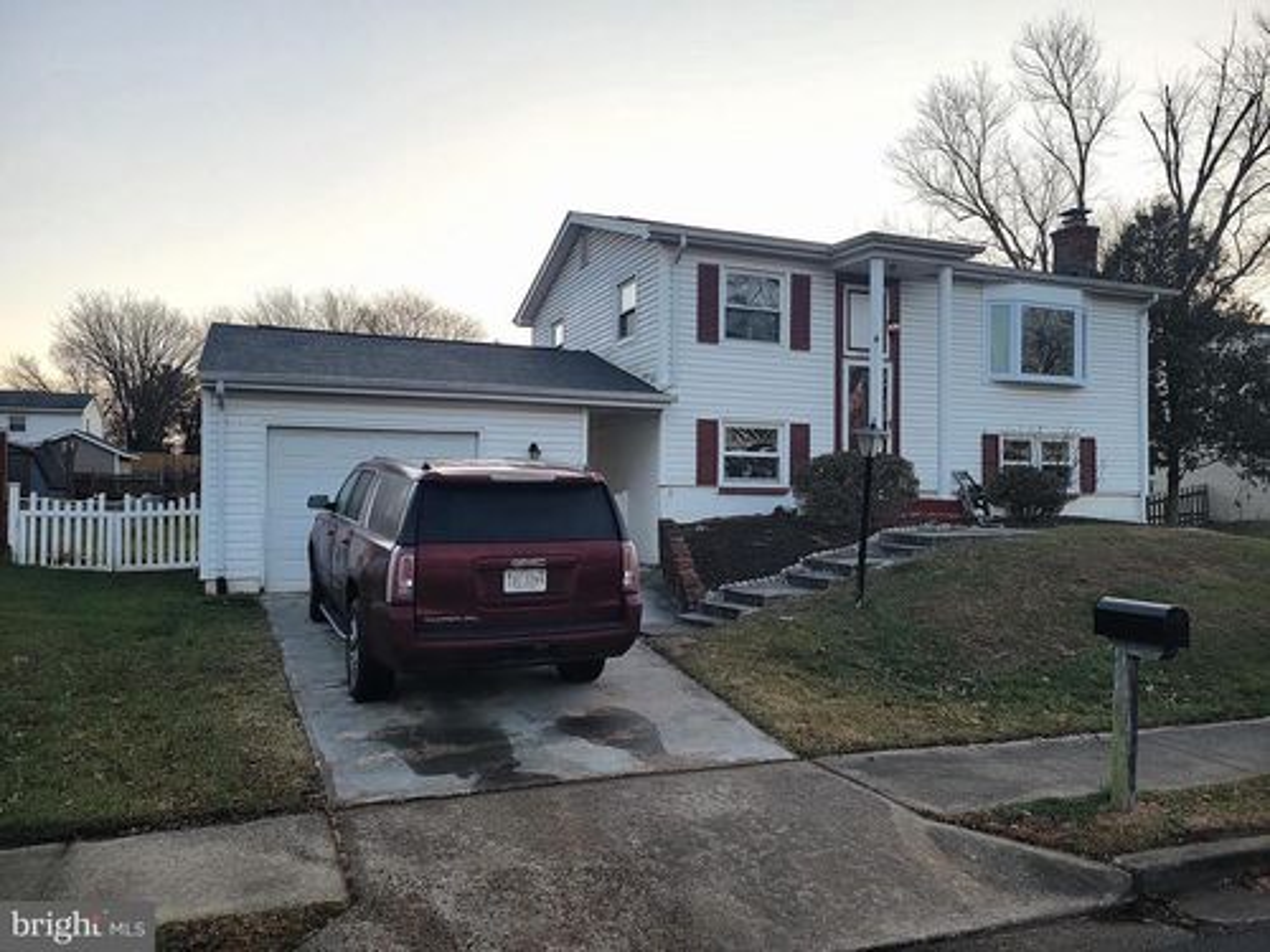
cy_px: 476
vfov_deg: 53.1
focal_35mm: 26
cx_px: 635
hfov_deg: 67.3
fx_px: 954
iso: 40
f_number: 1.8
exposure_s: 1/373
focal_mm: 5.4
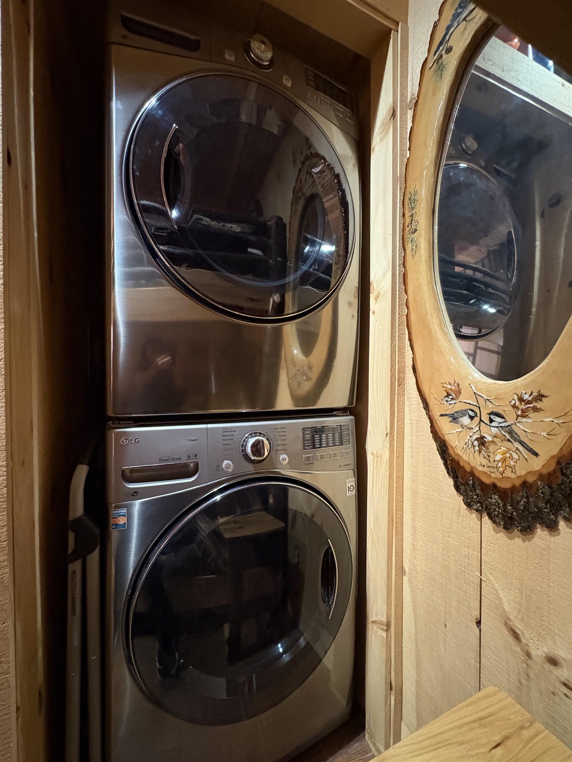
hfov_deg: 85.7
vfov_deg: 102.1
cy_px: 381
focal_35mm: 14
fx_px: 308
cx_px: 286
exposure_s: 1/30
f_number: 2.2
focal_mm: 2.22
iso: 1250
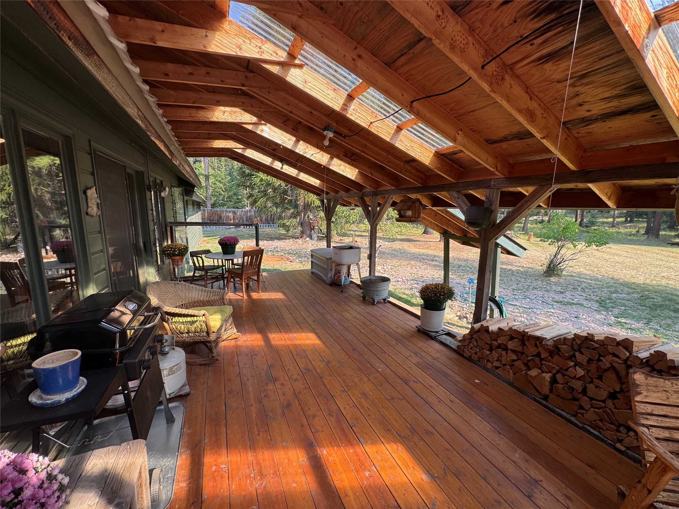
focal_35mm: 14
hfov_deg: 102.1
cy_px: 254
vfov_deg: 85.7
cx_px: 340
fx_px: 275
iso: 40
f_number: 2.2
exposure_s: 1/286
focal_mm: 2.22
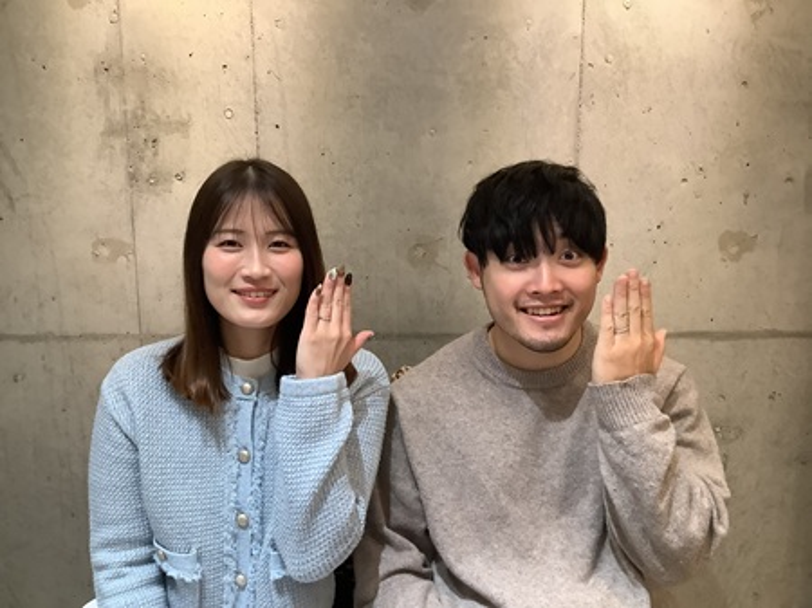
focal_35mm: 31
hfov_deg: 58.4
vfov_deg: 45.4
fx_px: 727
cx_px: 406
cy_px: 304
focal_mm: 3.3
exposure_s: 1/60
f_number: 2.4
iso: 250
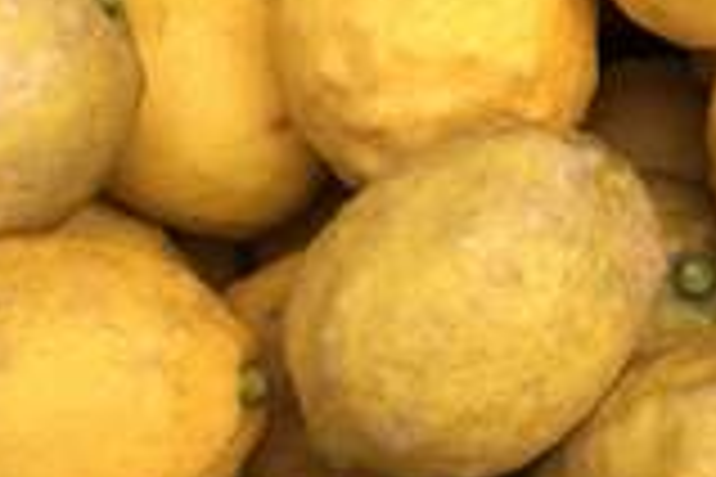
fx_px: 1810
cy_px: 198
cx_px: 666
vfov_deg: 15.0
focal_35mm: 91
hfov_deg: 21.8
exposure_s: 1/120
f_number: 2.2
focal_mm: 4.15
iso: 25
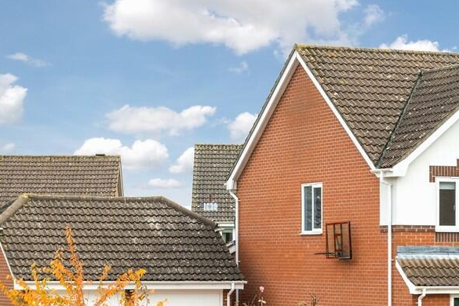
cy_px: 254
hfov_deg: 12.7
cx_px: 361
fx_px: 2053
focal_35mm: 161
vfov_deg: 8.5
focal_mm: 61
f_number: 4
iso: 250
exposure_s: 1/250
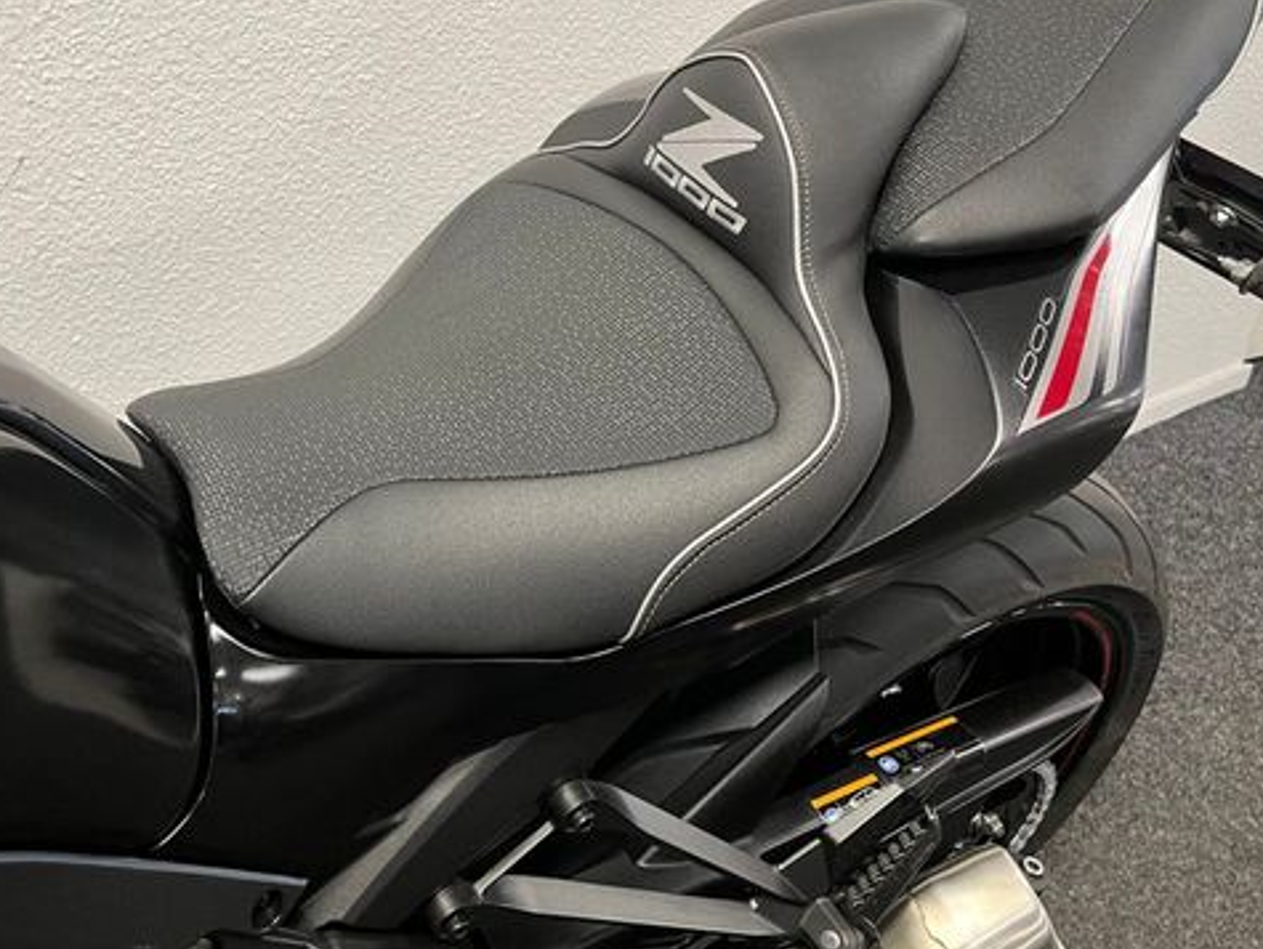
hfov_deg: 52.2
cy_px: 417
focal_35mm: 35
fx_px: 1278
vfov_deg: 40.7
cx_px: 495
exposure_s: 1/50
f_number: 1.6
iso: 125
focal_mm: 5.1
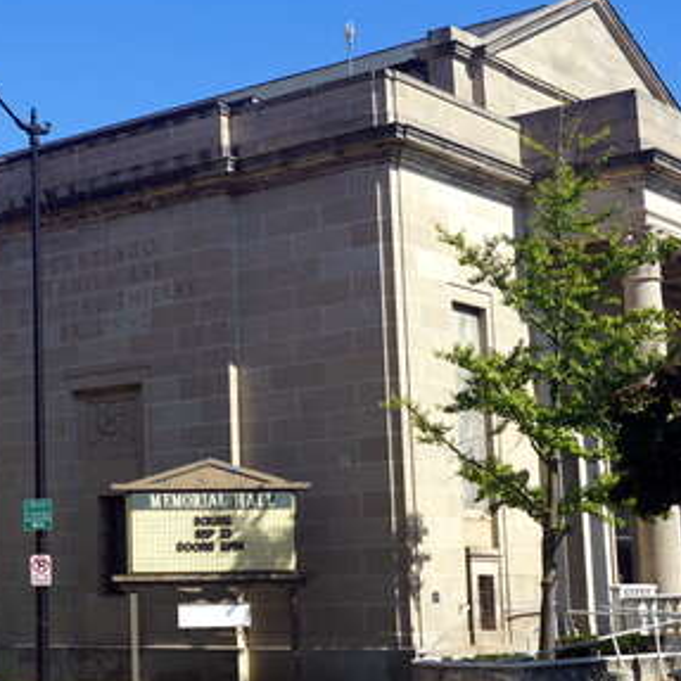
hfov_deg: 23.5
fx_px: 1580
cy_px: 333
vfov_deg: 24.3
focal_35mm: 71
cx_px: 40
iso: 100
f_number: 11
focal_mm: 20
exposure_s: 1/160
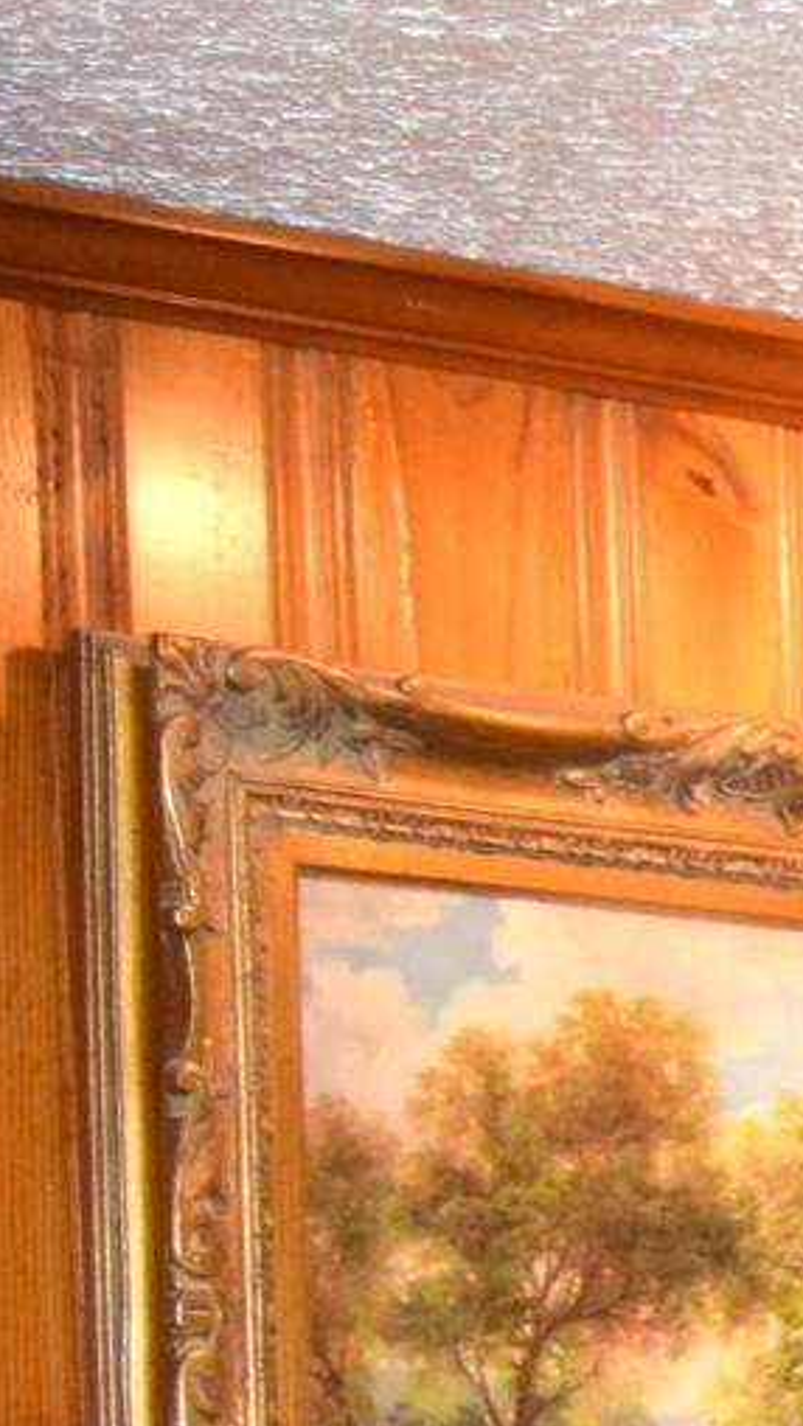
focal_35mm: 167
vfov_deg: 12.0
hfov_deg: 5.5
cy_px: 2462
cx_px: 3959
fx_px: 6317
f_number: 4.5
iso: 800
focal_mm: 18
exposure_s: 1/80
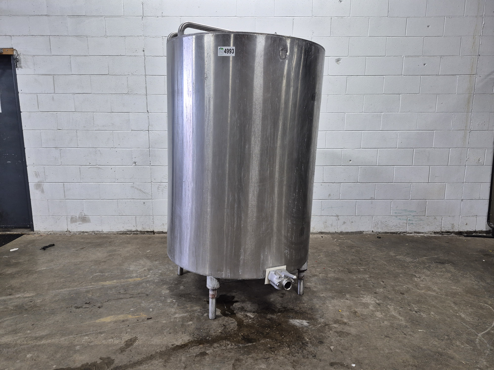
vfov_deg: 58.9
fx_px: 328
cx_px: 247
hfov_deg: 73.9
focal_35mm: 23
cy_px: 185
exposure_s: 1/120
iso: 250
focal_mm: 5.4
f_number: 1.8
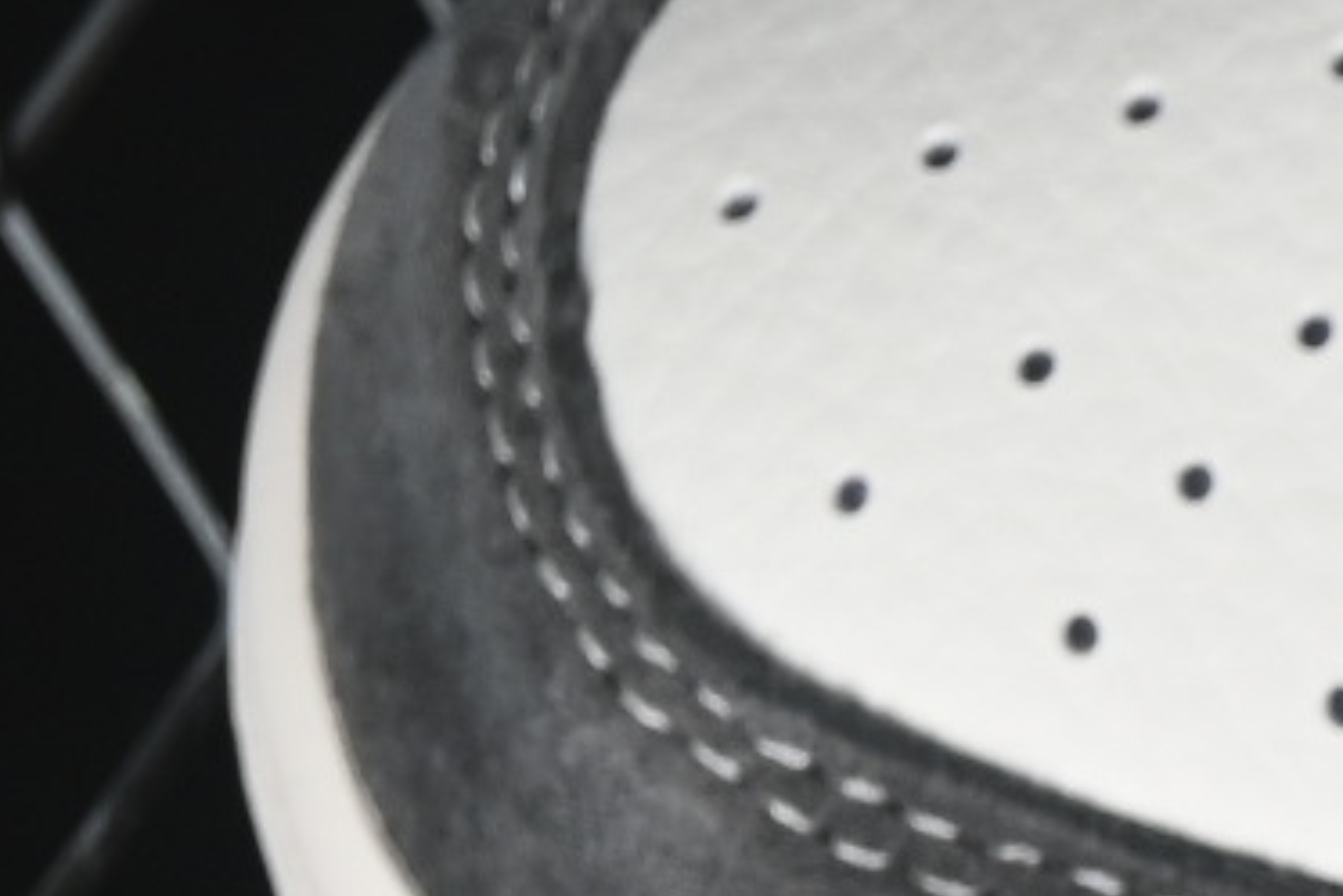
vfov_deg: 2.5
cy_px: 1317
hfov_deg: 3.6
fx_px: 20898
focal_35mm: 560
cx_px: 4213
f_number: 7.1
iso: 160
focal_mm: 50
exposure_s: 1/60
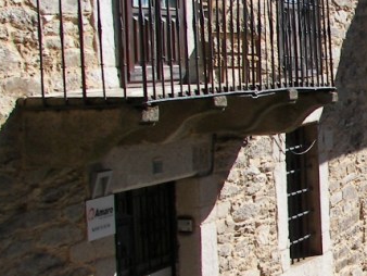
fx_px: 1156
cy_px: 171
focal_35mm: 109
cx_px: 478
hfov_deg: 17.0
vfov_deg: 13.6
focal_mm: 6
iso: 50
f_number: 2.8
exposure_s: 1/640
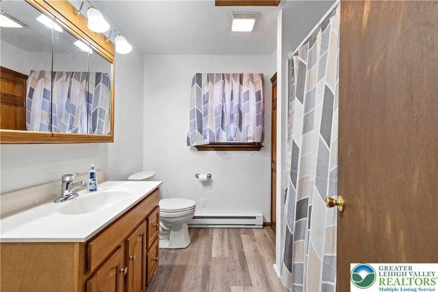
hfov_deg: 104.3
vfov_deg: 81.2
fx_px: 170
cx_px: 219
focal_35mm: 14
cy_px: 146
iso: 250
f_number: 9
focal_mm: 14
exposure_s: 1/2
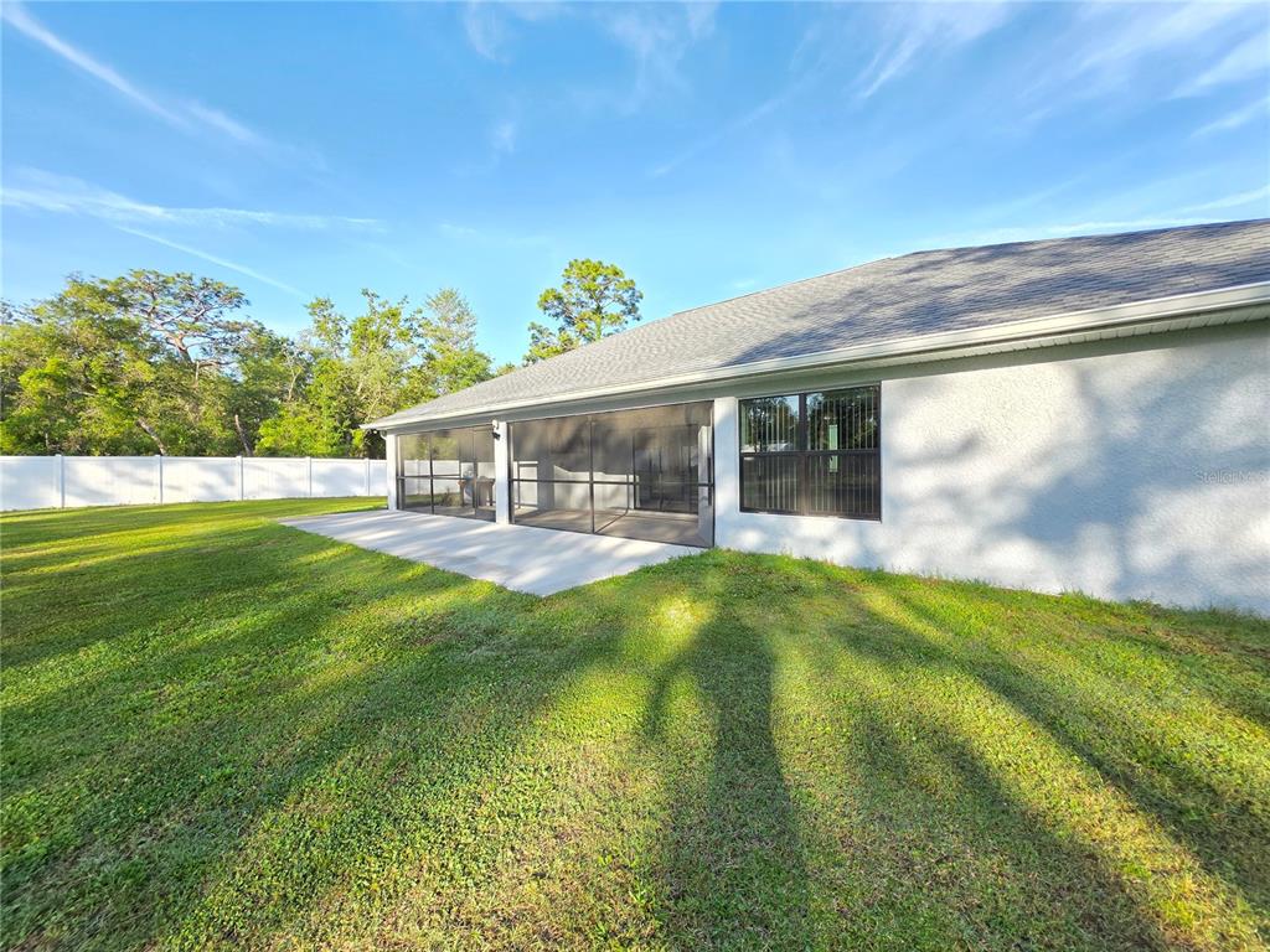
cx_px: 635
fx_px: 477
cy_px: 476
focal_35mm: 13
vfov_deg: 89.9
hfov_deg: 106.2
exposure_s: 1/375
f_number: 1.9
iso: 40
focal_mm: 2.2
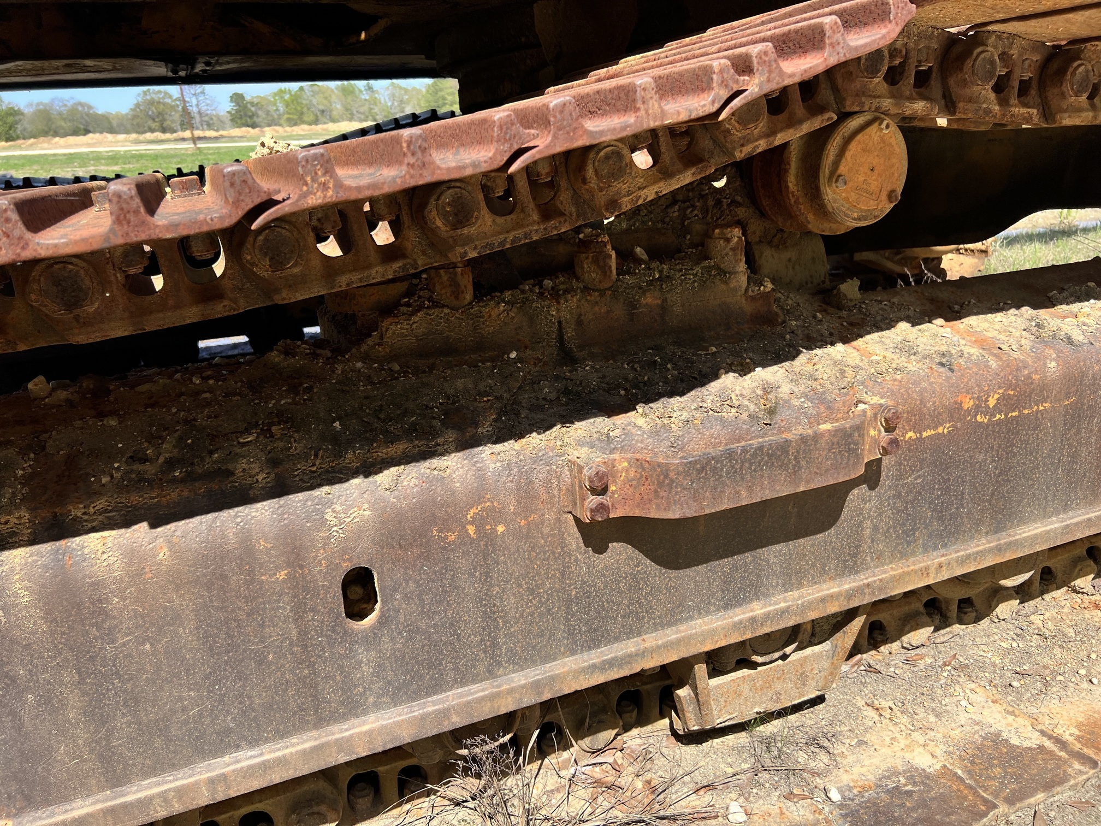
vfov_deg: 53.1
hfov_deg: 67.3
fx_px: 827
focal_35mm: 26
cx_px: 550
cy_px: 413
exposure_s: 1/1751
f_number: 1.5
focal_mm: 5.7
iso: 50
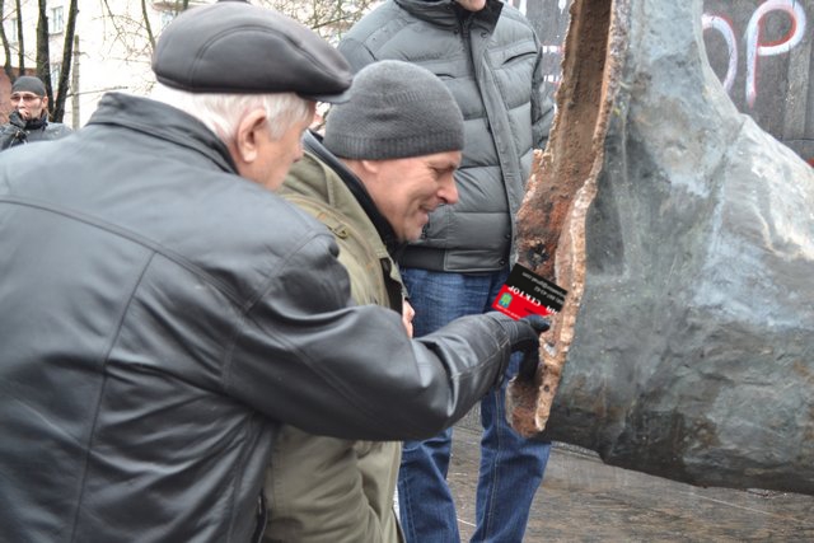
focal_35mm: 57
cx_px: 407
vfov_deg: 23.8
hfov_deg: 35.0
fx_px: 1289
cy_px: 272
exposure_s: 1/60
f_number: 5
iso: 400
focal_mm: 38
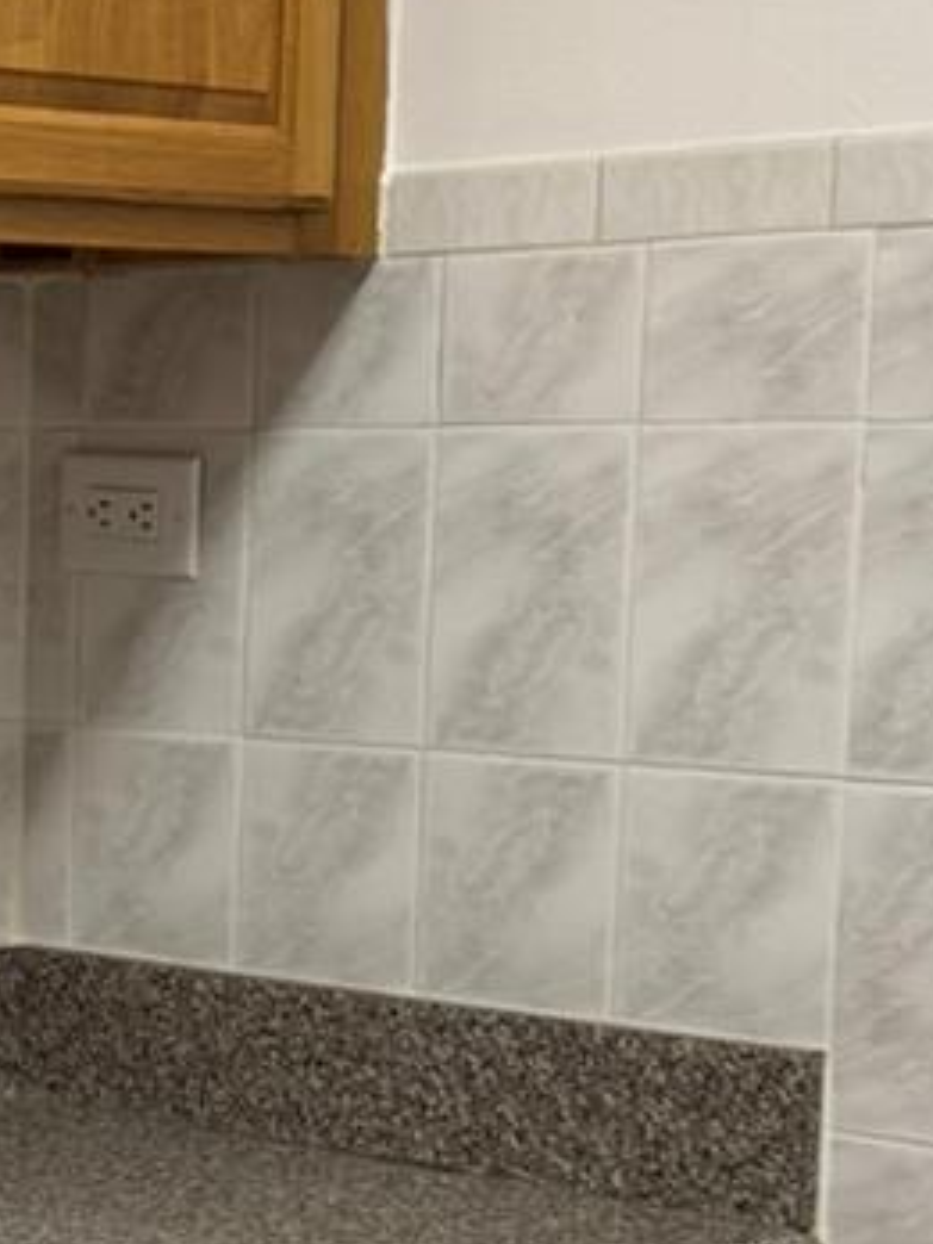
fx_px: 3809
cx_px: -357
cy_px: 979
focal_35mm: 106
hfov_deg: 13.4
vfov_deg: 18.4
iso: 125
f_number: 1.78
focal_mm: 6.76
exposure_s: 1/60
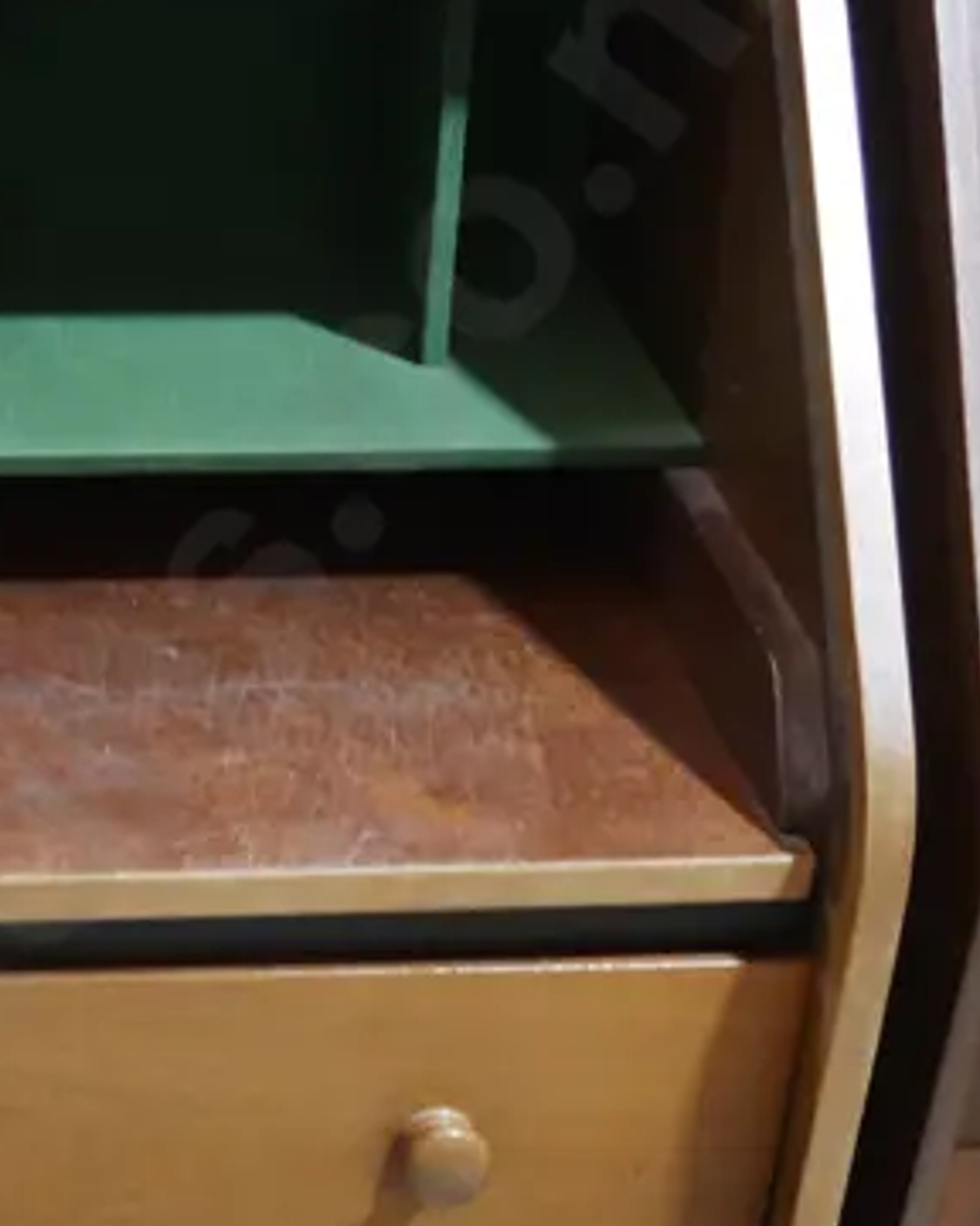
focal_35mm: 111
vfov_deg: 16.9
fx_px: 4024
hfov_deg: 13.4
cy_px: 1263
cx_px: -267
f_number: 4.5
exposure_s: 1/60
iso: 800
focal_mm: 20
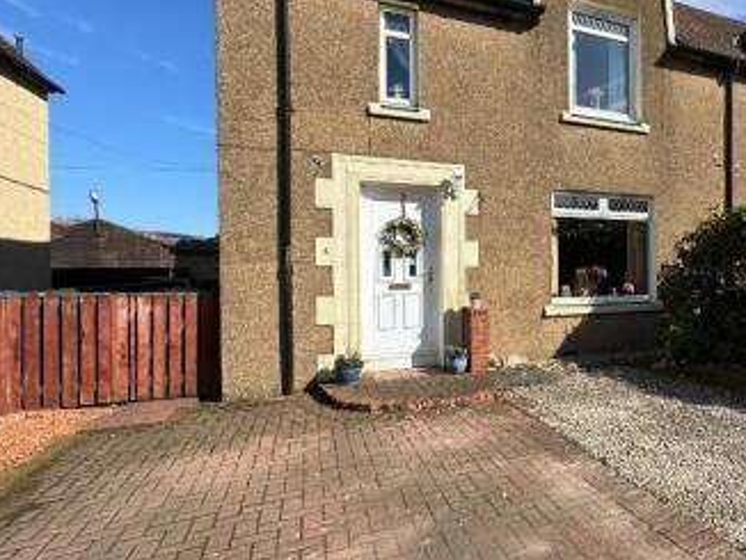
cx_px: 608
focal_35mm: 25
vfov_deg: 54.9
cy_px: 275
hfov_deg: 62.8
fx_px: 539
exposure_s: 1/2083
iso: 50
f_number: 2.2
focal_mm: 2.22
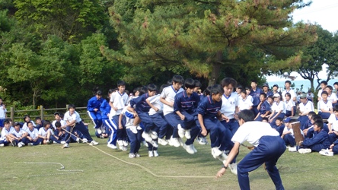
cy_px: 102
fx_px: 493
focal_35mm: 55
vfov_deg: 21.8
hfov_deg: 37.8
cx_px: 168
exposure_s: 1/160
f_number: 4
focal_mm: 5.7
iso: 80
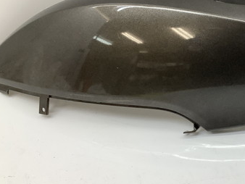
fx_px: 390
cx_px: 211
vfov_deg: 26.5
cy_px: 66
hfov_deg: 33.4
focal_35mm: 55
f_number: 2.4
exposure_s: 1/120
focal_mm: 3.3
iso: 64
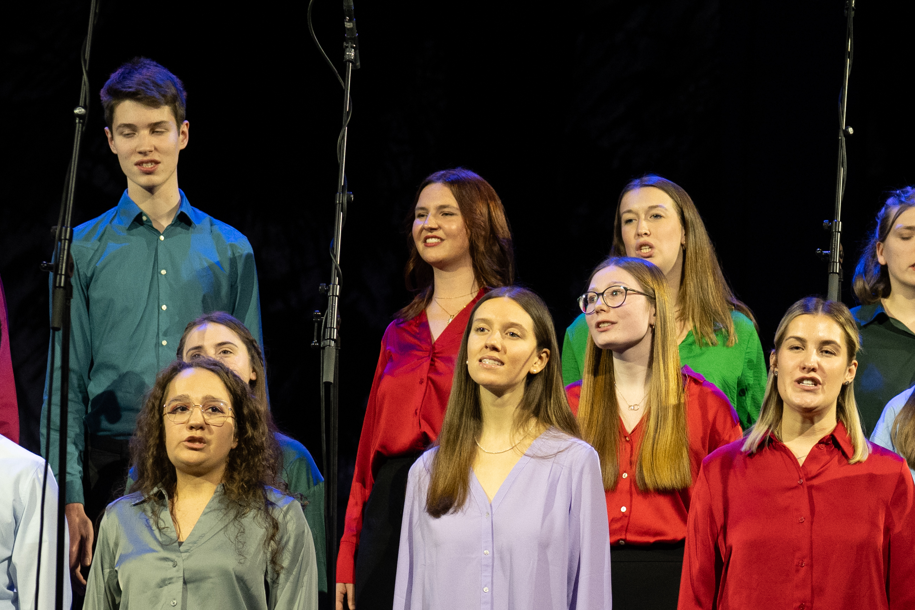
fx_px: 6887
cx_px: 858
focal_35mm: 271
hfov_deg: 7.6
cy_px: 413
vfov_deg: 5.1
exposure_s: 1/250
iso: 1000
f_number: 3.2
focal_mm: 85
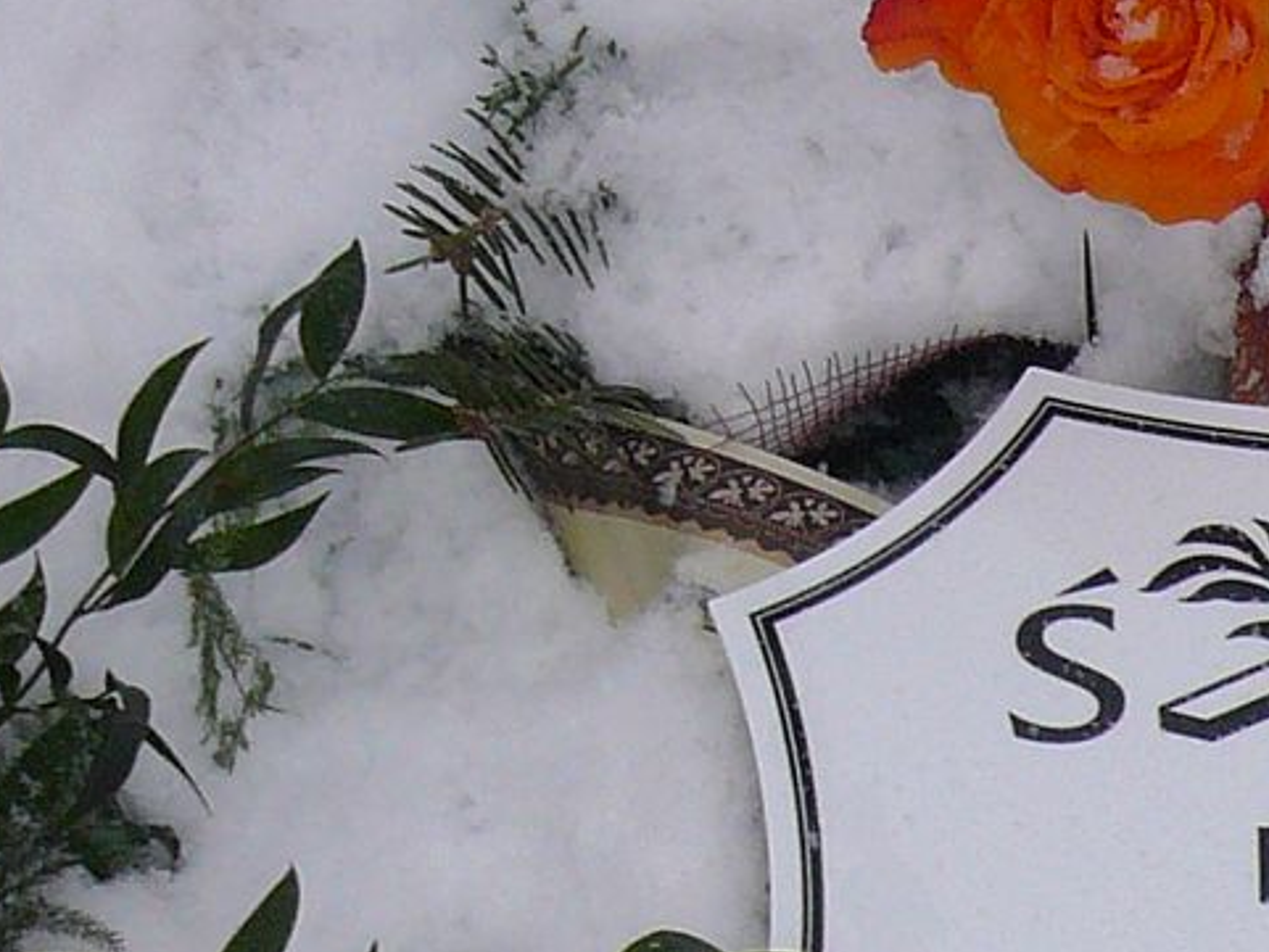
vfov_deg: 8.1
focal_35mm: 184
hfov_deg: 10.6
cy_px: 790
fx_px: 6747
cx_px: 1393
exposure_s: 1/320
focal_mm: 6.4
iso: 100
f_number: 3.2
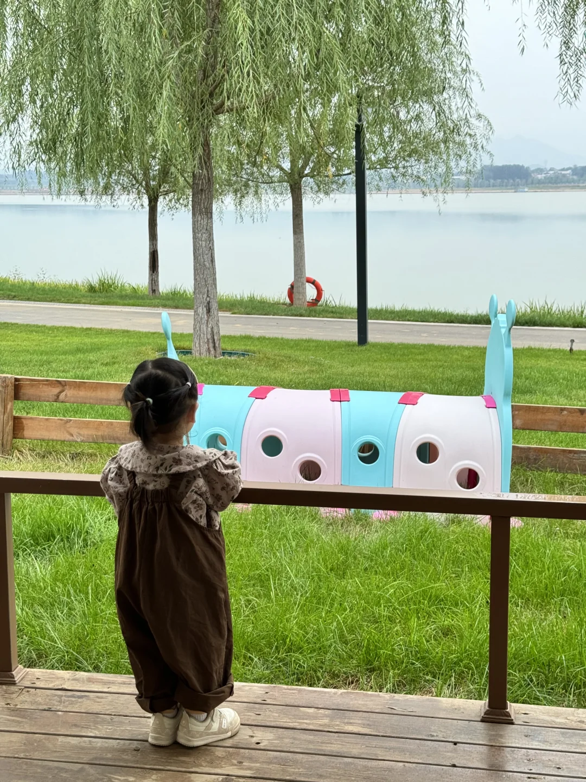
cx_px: 293
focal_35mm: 48
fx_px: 1083
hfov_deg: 30.3
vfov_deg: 39.7
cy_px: 391
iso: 64
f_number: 1.78
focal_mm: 6.76
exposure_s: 1/136
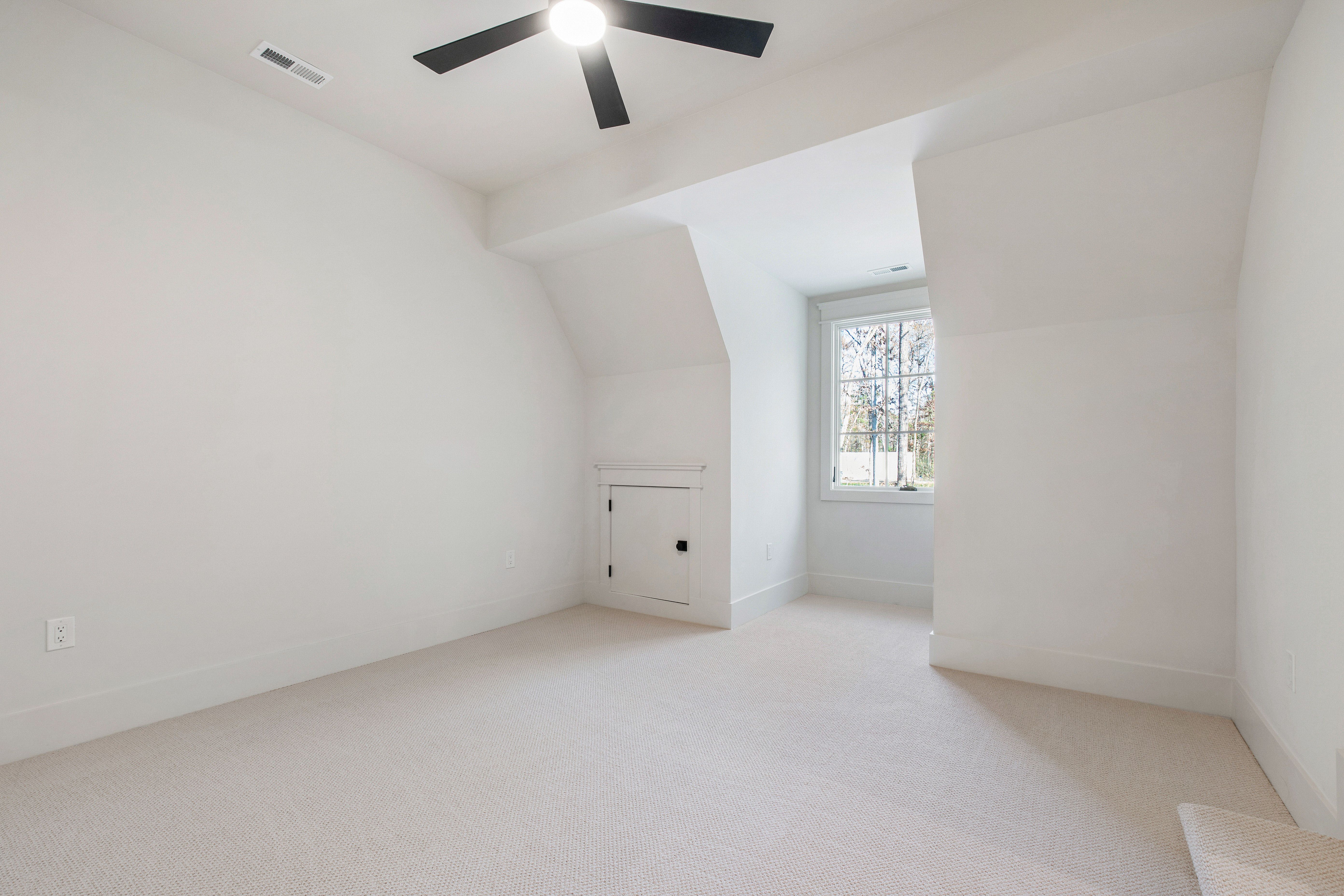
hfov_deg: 100.4
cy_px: 448
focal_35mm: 15
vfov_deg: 77.3
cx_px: 672
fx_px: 560
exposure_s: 1/1.67
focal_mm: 10
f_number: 8
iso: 100
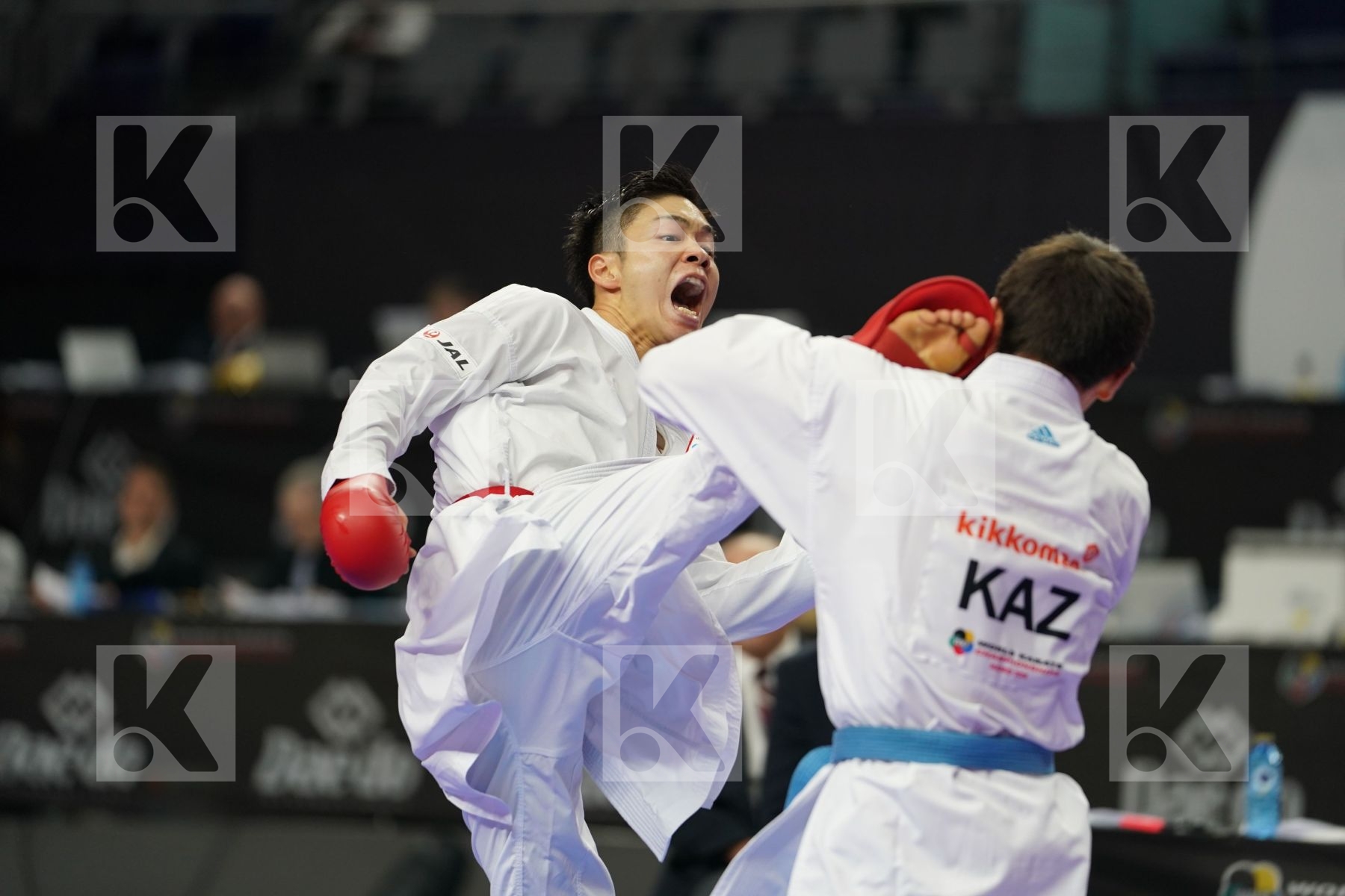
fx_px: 7472
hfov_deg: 10.3
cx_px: 672
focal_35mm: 200
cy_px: 448
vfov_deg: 6.9
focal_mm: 200
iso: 1000
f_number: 2.8
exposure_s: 1/1000
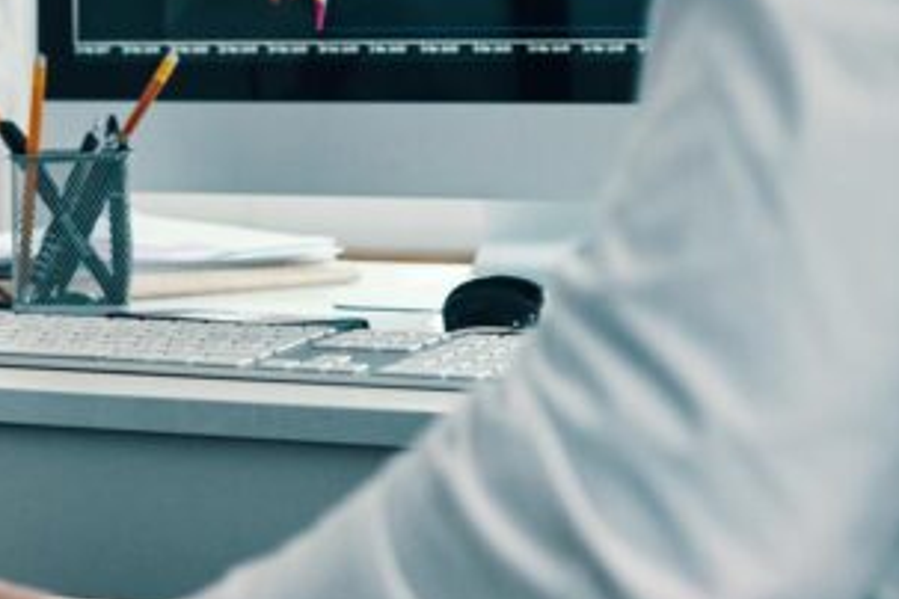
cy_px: -173
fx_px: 3795
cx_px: -80
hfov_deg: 13.3
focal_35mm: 152
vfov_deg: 8.9
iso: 800
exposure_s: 1/160
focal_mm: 45
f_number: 3.2
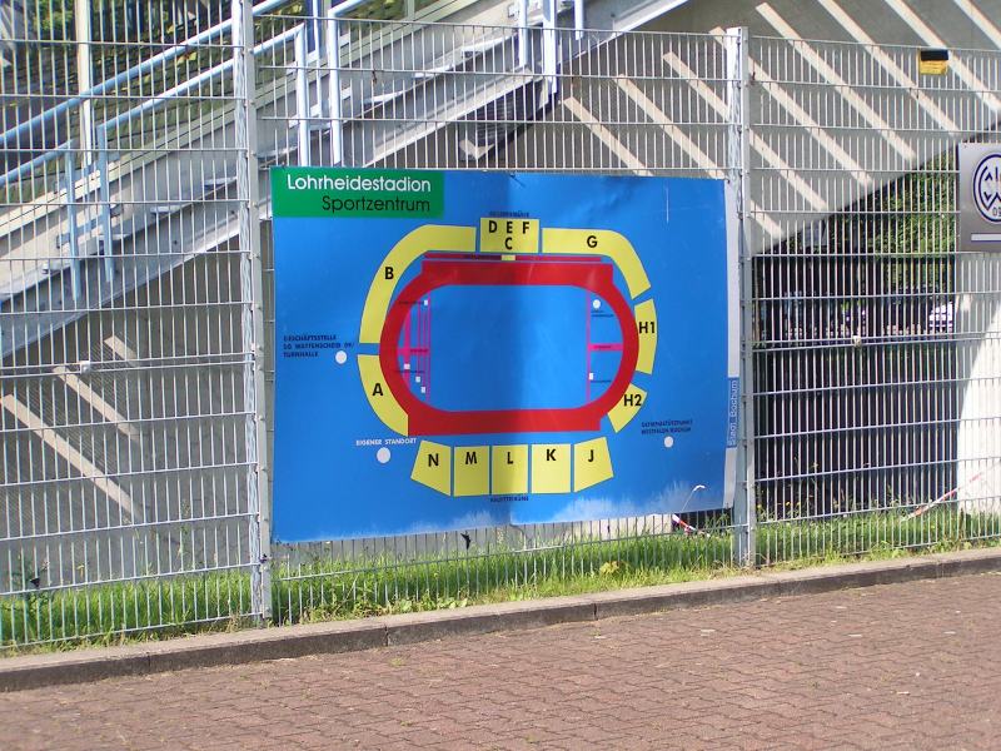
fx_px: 2169
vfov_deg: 19.6
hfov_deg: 26.0
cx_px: 500
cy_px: 376
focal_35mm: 75
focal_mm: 11.5
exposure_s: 1/500
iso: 50
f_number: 3.2
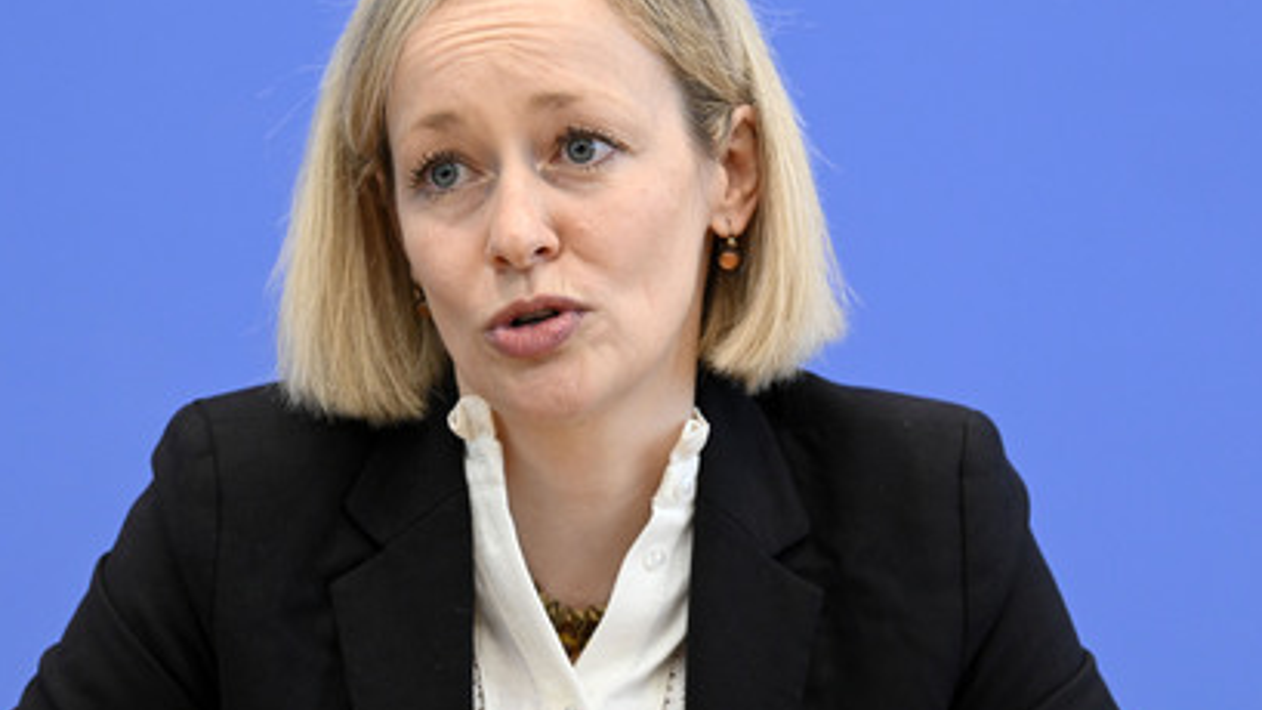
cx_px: 588
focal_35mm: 173
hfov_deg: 12.4
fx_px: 5789
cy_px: 281
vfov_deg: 7.0
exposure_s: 1/400
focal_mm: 150
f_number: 6.3
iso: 4000
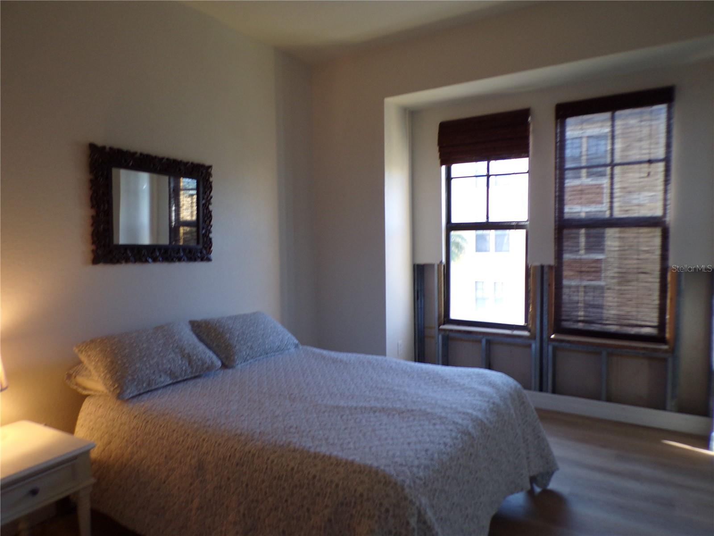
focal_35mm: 24
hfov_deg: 71.6
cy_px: 268
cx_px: 357
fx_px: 495
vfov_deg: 56.8
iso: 144
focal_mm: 4.3
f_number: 3
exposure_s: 1/34
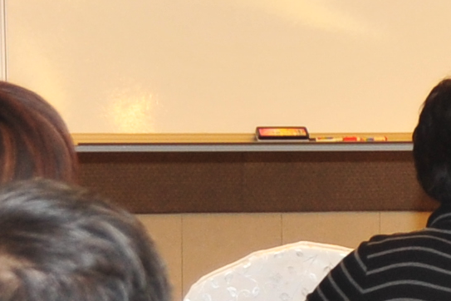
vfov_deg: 3.7
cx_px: 1042
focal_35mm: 376
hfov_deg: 5.3
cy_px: 235
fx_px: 4710
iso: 800
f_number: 5.6
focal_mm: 48
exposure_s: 1/60
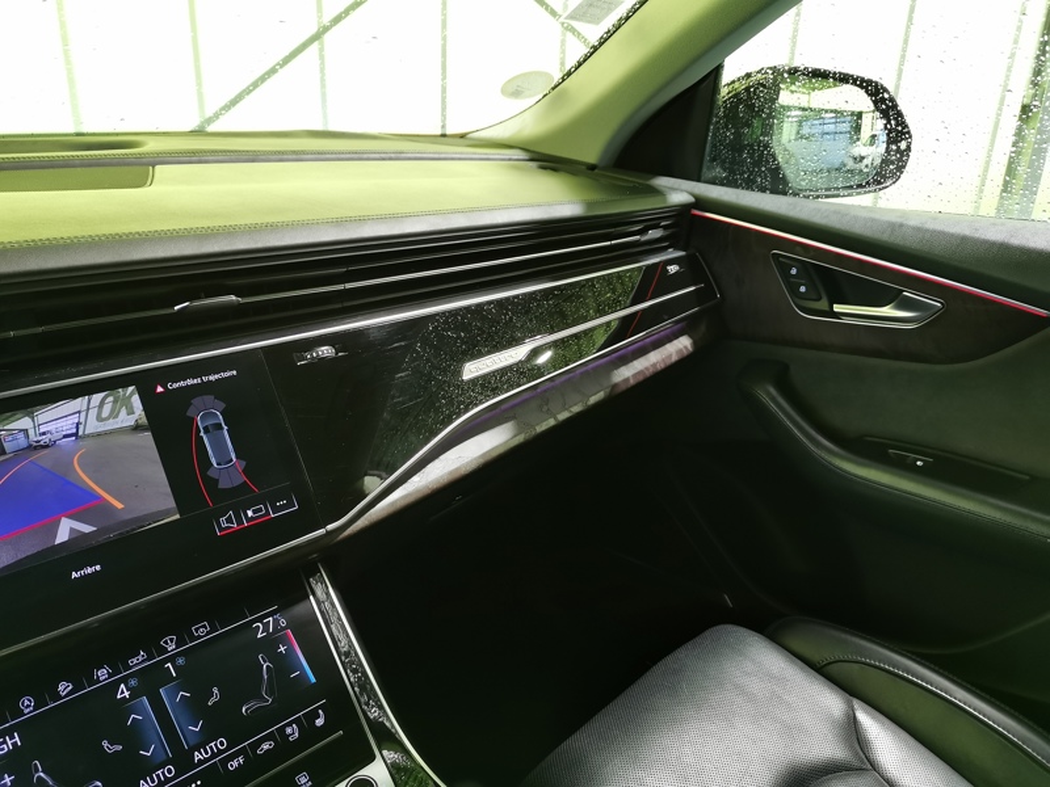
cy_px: 394
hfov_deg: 65.3
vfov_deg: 51.4
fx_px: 819
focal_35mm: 27
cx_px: 525
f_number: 1.8
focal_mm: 5.58
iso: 250
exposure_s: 1/50
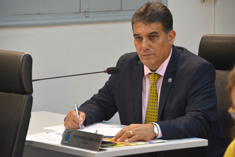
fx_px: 1470
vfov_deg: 6.1
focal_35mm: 225
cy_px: 78
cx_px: 118
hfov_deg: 9.1
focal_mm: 150
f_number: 5.6
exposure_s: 1/125
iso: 1000
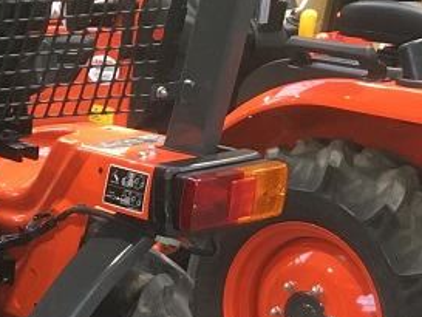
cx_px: -153
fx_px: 1232
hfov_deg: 17.9
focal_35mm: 101
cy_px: 346
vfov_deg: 14.3
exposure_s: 1/33
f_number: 2.2
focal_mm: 4.15
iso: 160
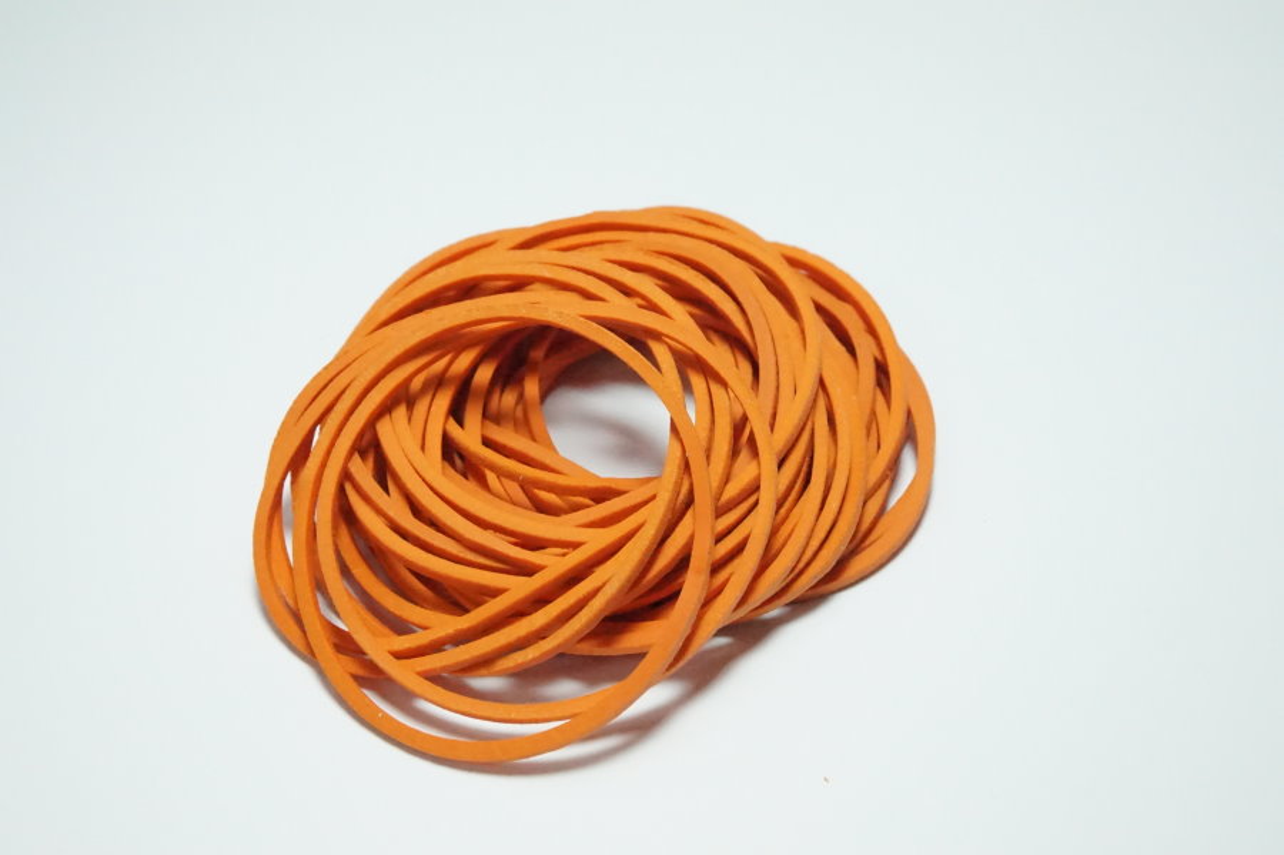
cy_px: 428
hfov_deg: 37.9
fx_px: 1871
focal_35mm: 52
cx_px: 642
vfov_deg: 25.7
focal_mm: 35
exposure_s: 1/320
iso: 8000
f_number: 14
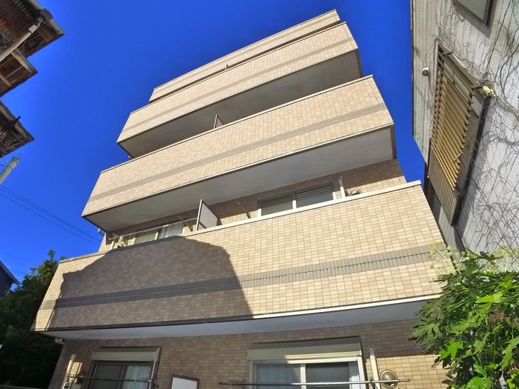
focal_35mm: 24
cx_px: 260
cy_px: 194
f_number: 4.5
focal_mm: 5.1
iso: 400
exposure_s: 1/800
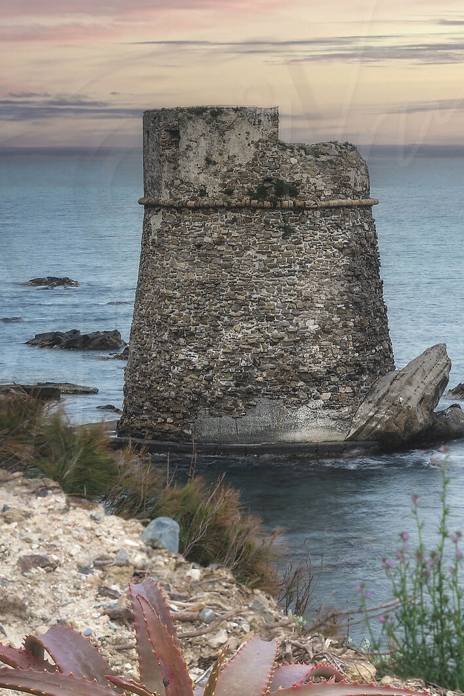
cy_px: 560
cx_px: 204
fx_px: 1044
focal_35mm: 54
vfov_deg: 35.6
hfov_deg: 25.0
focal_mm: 24
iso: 100
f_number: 13
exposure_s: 1/3
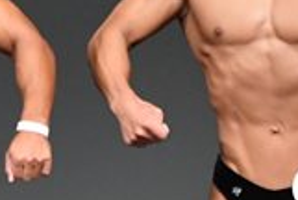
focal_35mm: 1656
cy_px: 196
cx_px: 341
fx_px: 13733
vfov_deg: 0.8
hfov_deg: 1.2
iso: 4000
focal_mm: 230
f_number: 5.6
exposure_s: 1/400
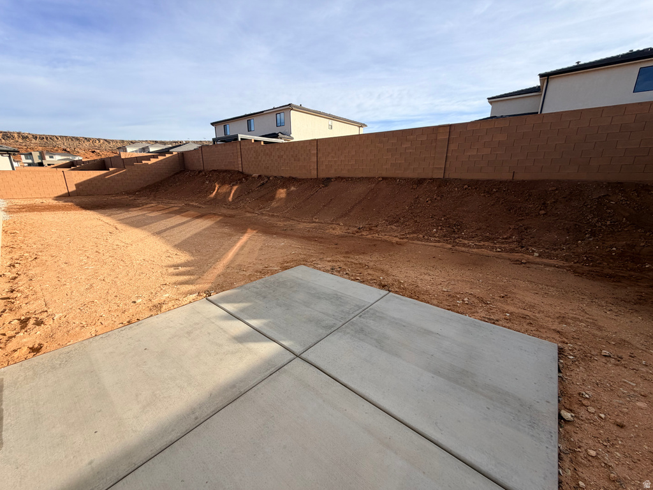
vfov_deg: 85.7
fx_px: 264
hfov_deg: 102.1
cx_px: 326
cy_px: 245
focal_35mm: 14
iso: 32
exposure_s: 1/770
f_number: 2.2
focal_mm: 2.22
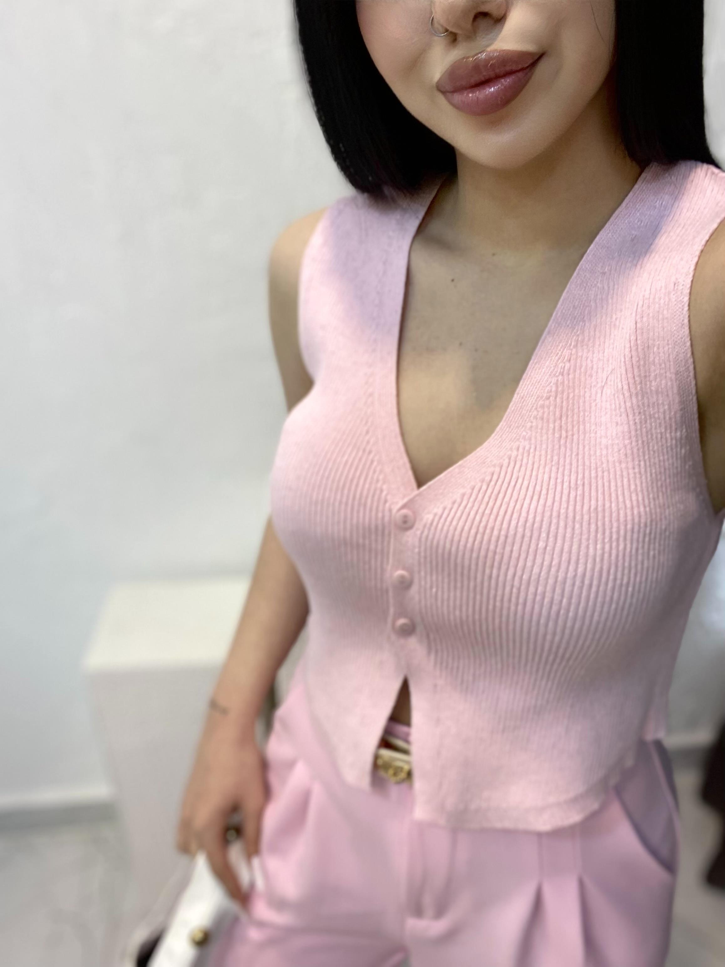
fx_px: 838
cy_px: 484
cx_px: 362
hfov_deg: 46.8
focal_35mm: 30
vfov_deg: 60.0
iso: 50
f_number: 2.2
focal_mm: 2.71
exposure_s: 1/50
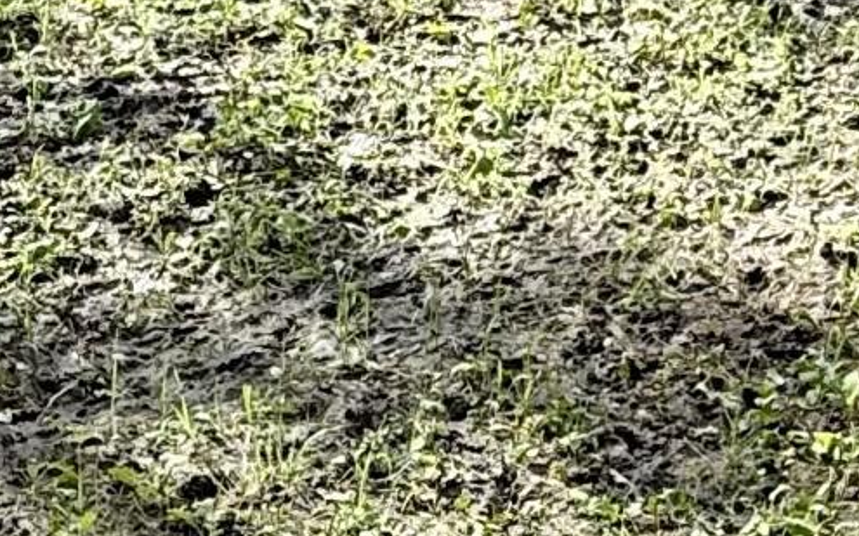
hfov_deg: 23.0
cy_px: 767
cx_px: 456
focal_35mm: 90
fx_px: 2106
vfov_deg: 13.8
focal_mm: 2.22
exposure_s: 1/554
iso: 50
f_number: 2.2
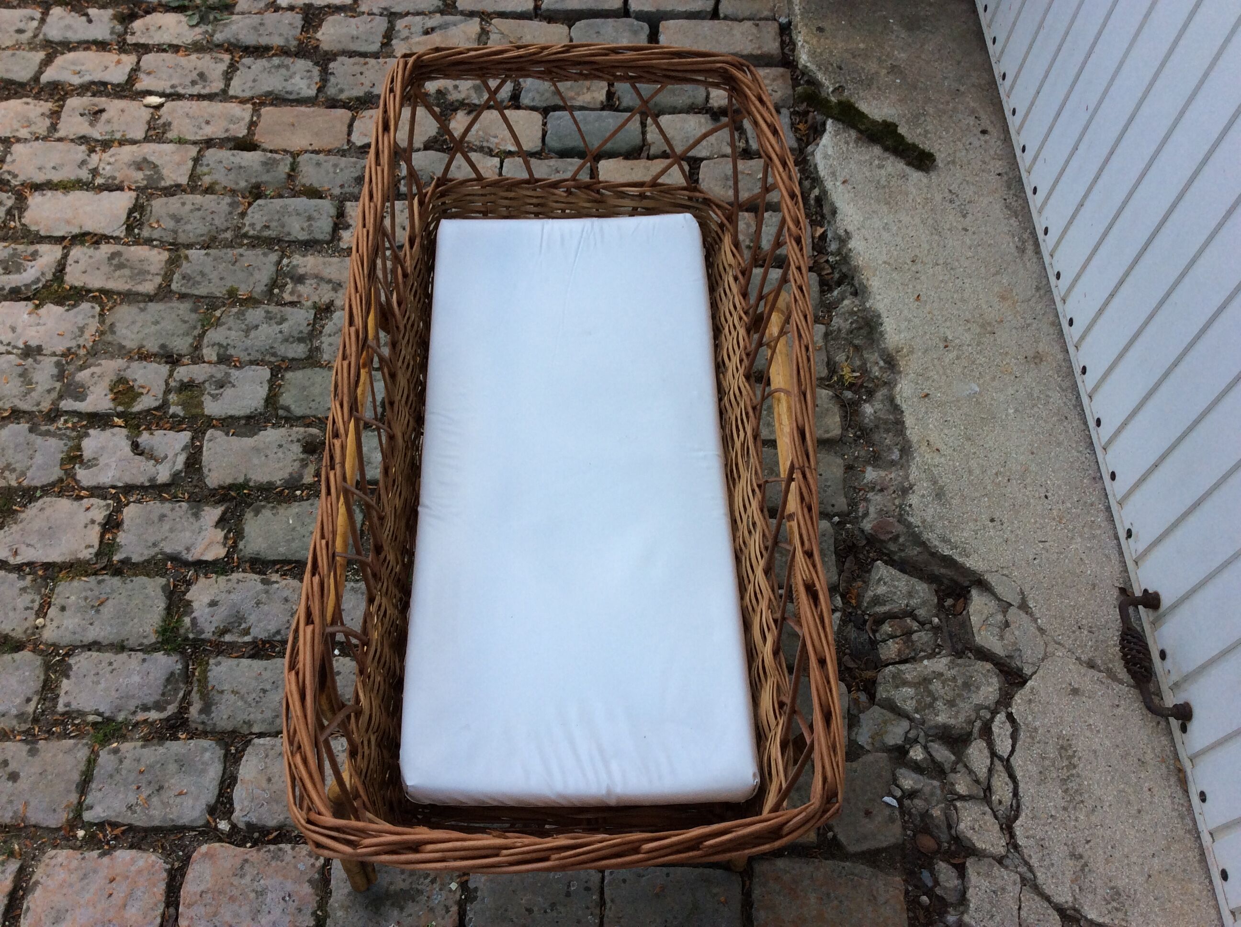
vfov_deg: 44.1
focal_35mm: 32
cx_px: 620
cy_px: 464
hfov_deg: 56.9
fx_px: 1146
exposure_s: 1/203
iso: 32
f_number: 2.4
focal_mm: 3.3
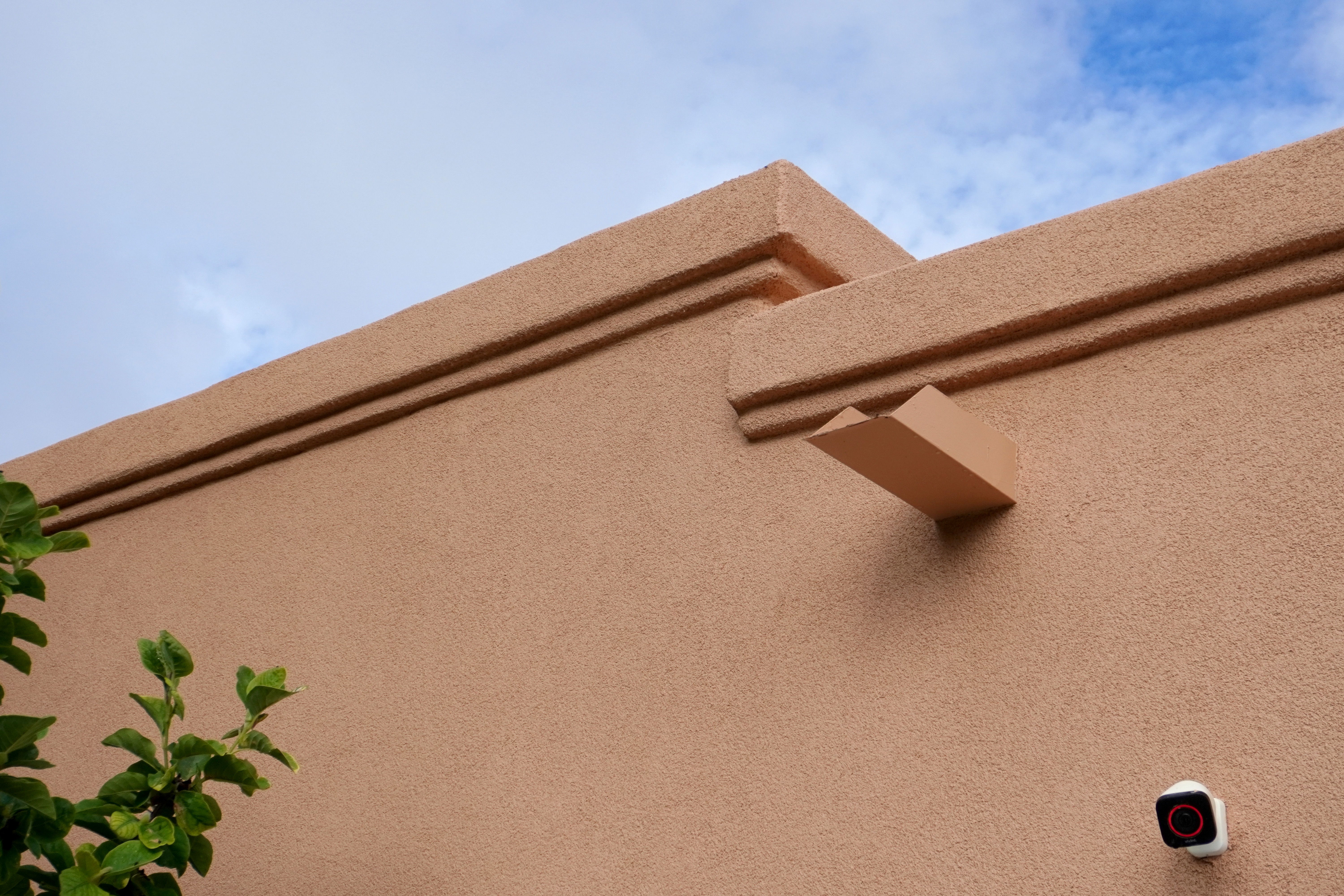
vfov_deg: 18.5
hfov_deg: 27.5
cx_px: 672
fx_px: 2744
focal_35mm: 74
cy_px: 448
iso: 640
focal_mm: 49
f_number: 8
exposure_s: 1/4000
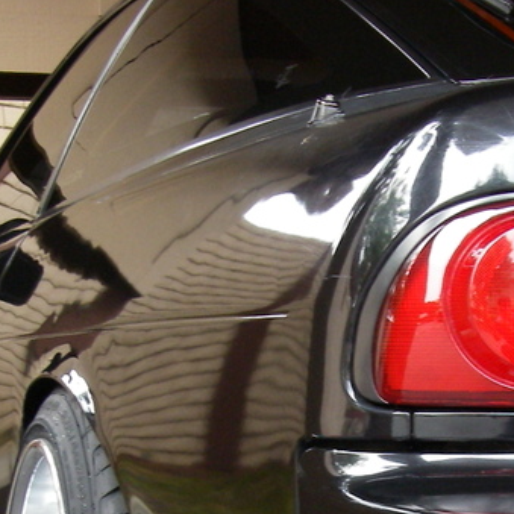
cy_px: 553
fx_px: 2201
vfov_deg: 13.1
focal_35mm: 131
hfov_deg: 13.3
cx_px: 400
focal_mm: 8.1
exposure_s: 1/25
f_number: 3.5
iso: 200
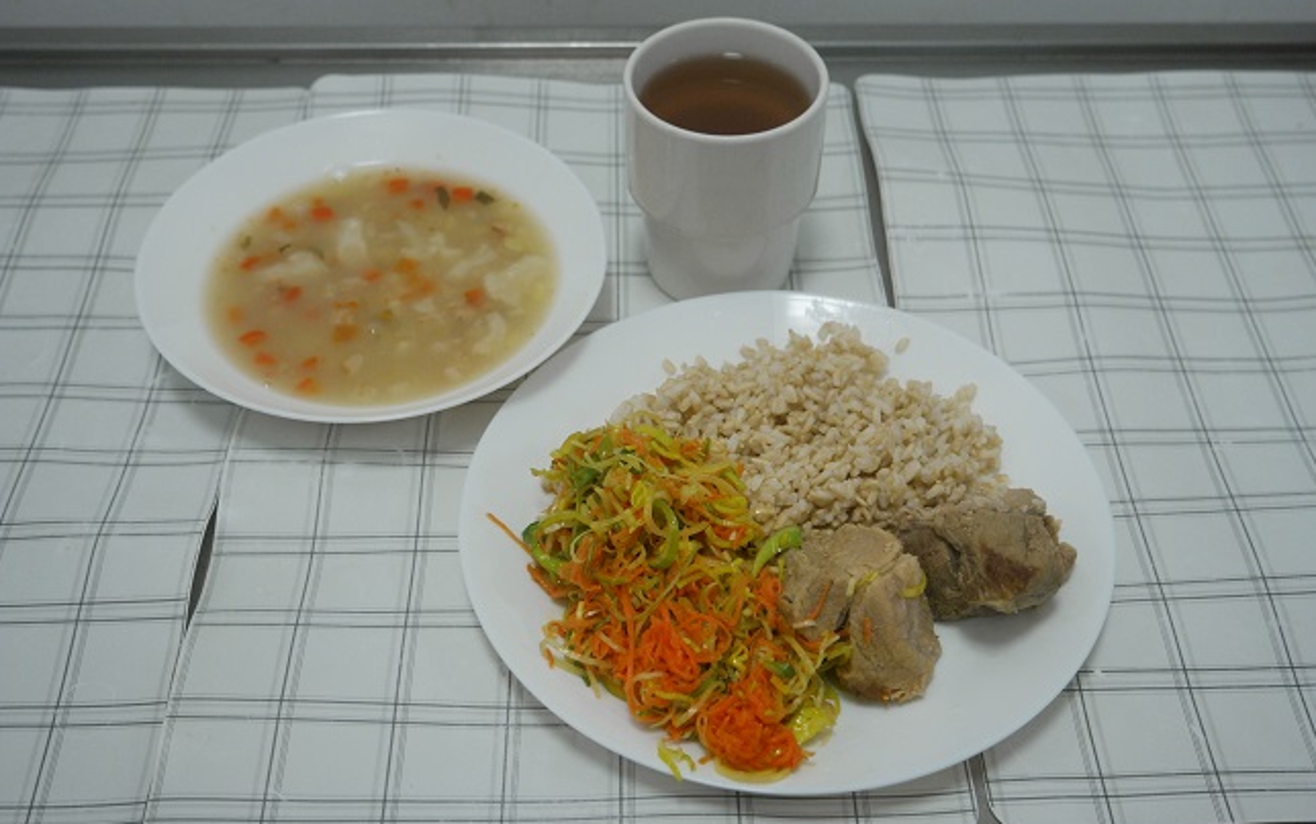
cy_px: 438
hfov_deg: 48.2
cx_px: 660
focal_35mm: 41
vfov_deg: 31.3
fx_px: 1471
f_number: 4.5
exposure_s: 1/250
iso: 1250
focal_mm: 26
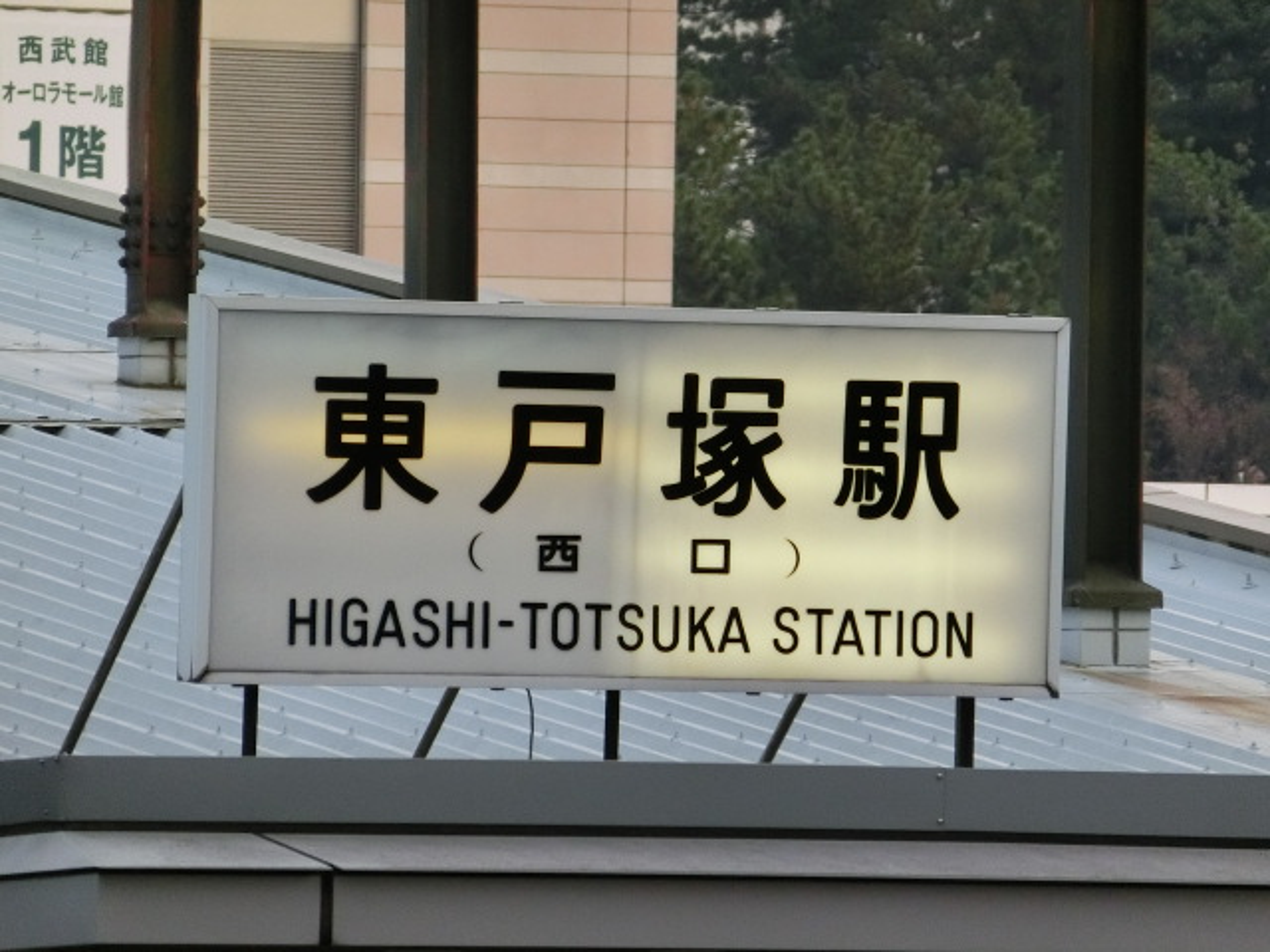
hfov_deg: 4.4
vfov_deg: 3.3
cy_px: 476
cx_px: 635
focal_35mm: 450
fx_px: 16510
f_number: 5.9
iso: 640
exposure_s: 1/400
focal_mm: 81
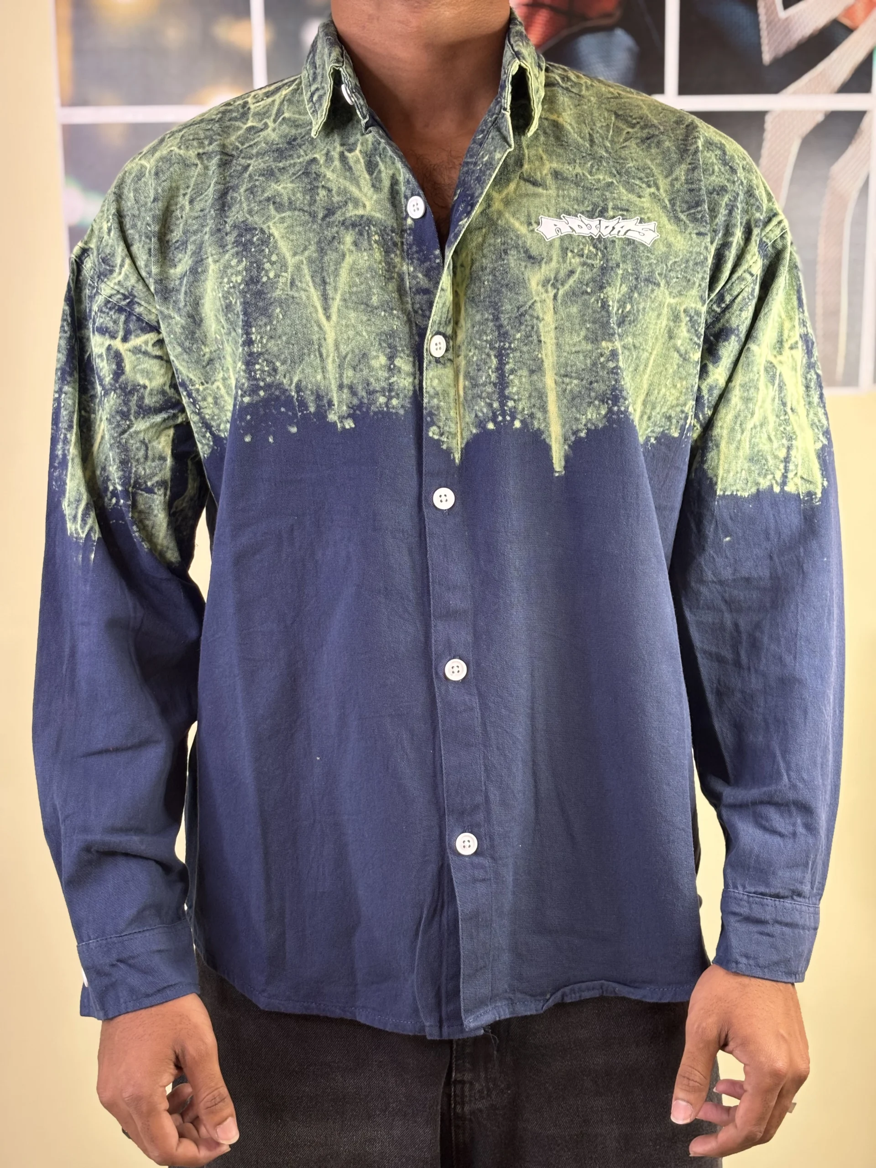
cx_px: 438
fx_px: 1755
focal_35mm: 52
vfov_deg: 36.8
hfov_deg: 28.0
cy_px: 584
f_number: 1.6
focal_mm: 5.96
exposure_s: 1/33
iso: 160
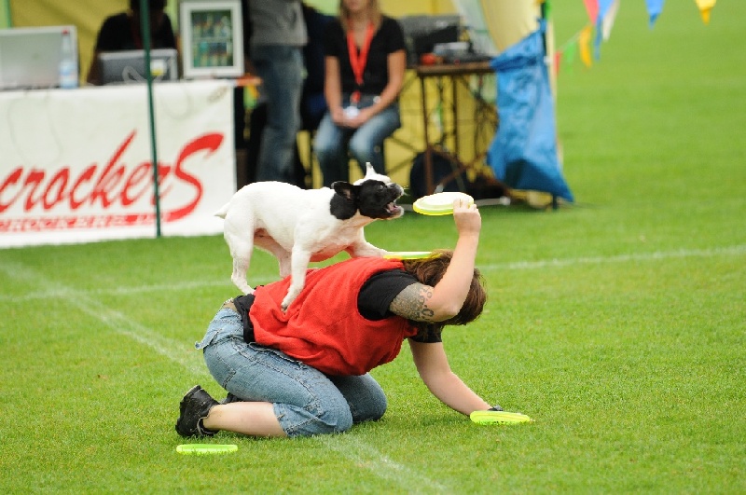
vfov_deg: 5.7
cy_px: 248
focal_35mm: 240
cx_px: 373
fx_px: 4966
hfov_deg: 8.6
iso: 400
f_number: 2.8
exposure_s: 1/400
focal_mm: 160
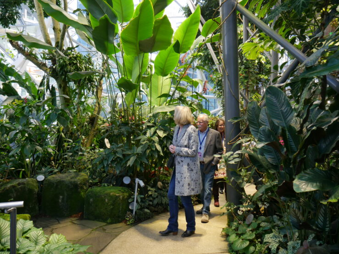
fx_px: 294
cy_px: 122
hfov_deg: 59.9
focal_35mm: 30
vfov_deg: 46.8
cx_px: 167
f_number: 3.5
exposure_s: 1/60
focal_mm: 14
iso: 400
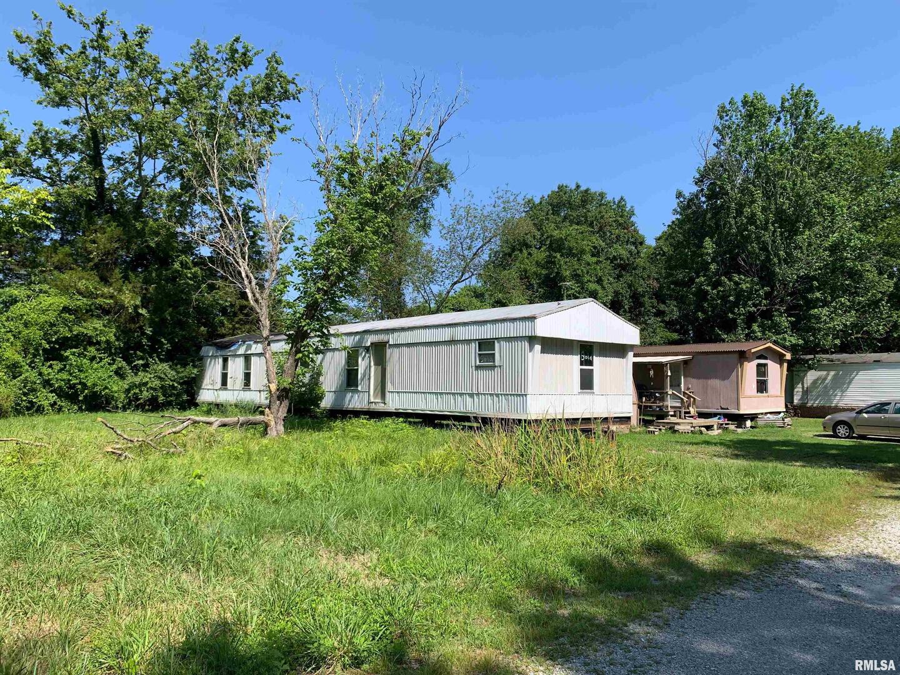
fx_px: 676
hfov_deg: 67.3
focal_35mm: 26
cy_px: 338
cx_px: 450
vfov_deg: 53.1
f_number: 1.8
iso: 25
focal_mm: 4.25
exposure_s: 1/1468
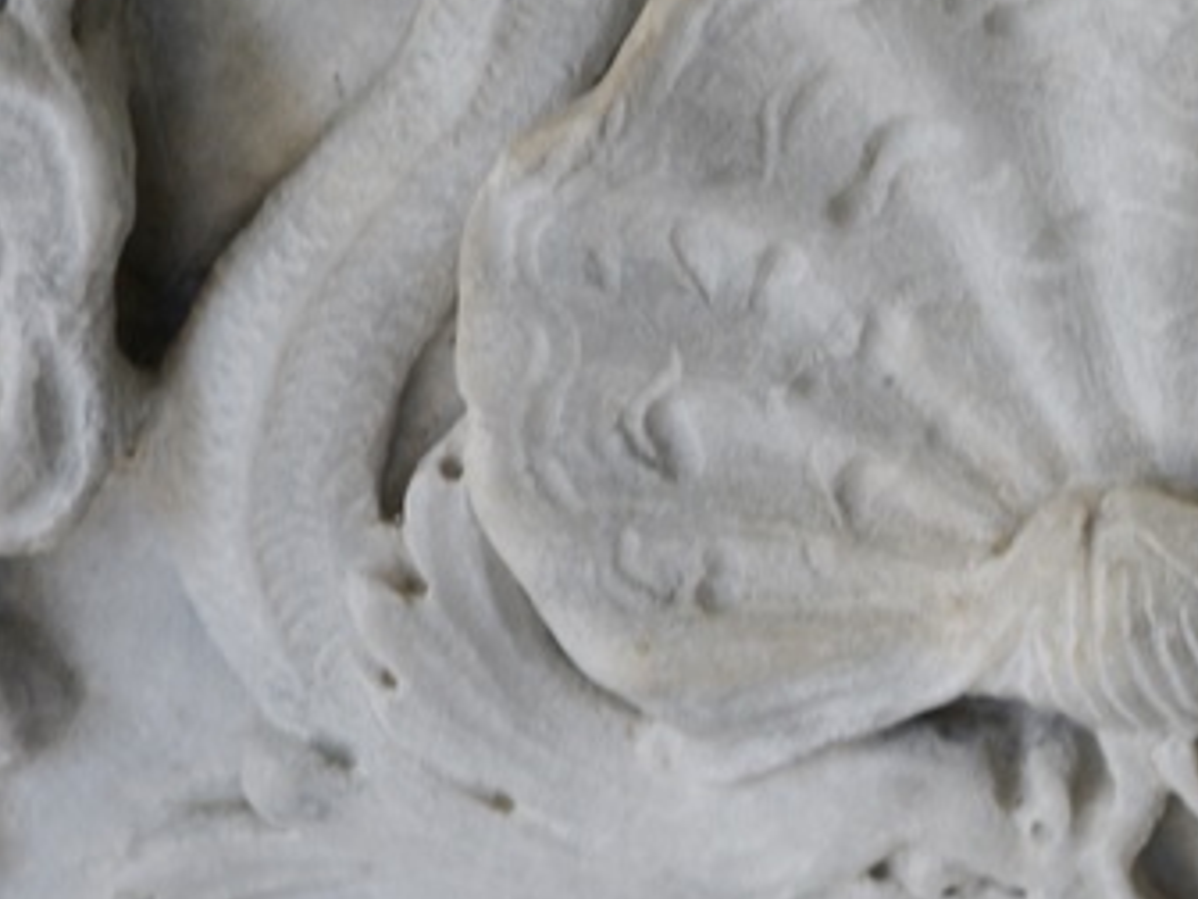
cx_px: 1487
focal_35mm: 212
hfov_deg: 9.2
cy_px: 1013
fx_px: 7347
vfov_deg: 7.0
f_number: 5.6
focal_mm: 55
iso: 400
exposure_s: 1/125
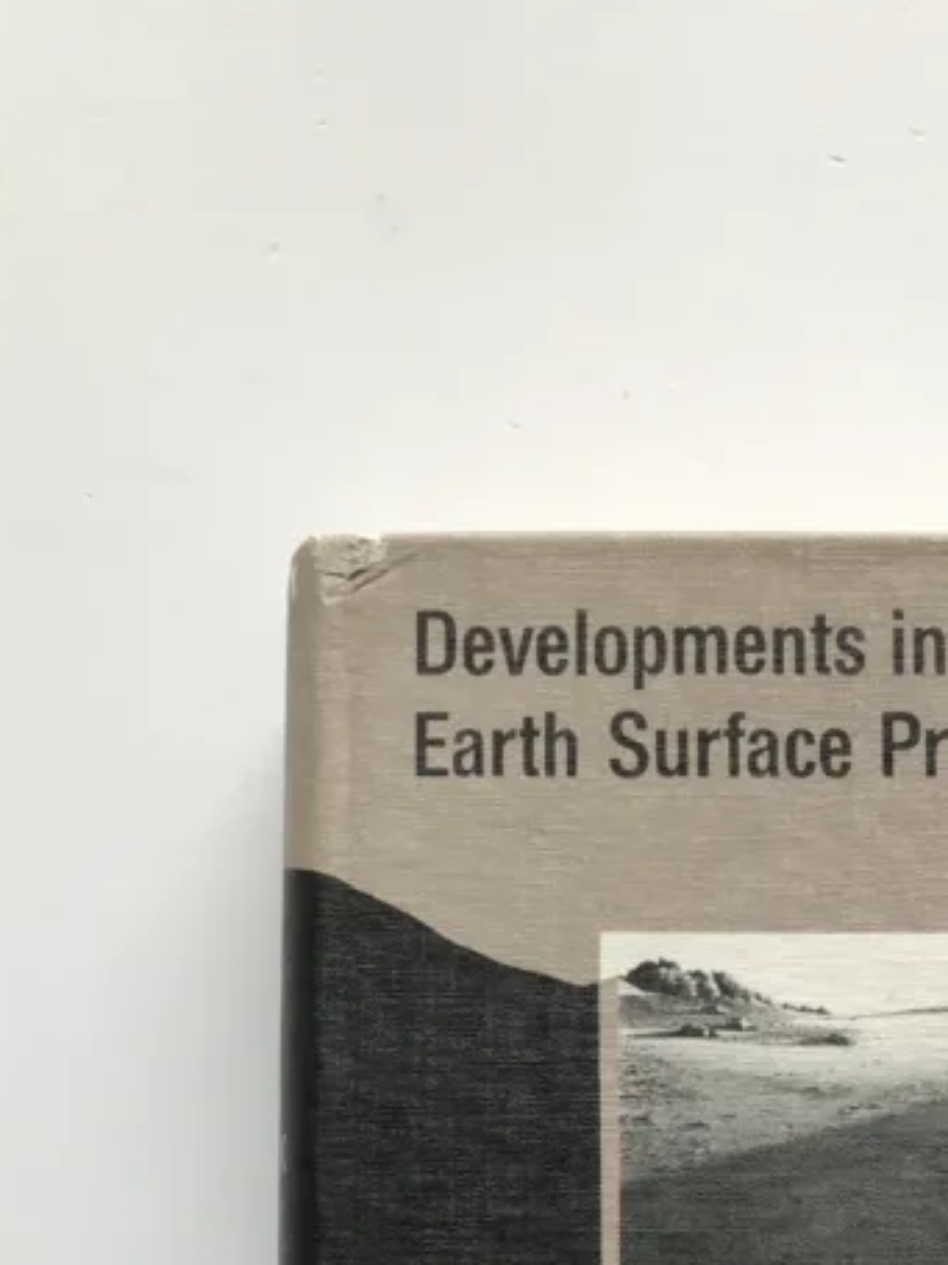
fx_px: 2302
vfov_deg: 27.9
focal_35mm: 63
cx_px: 859
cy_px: 1412
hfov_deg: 22.7
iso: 40
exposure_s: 1/100
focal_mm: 3.99
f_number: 1.8
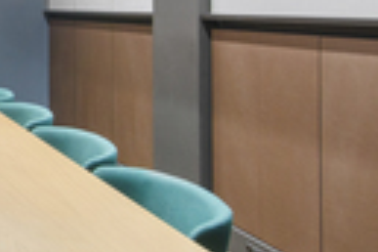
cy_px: -1
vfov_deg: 22.5
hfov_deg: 26.6
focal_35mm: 58
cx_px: -164
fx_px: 609
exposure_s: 1/1.67
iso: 100
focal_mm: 10
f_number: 8
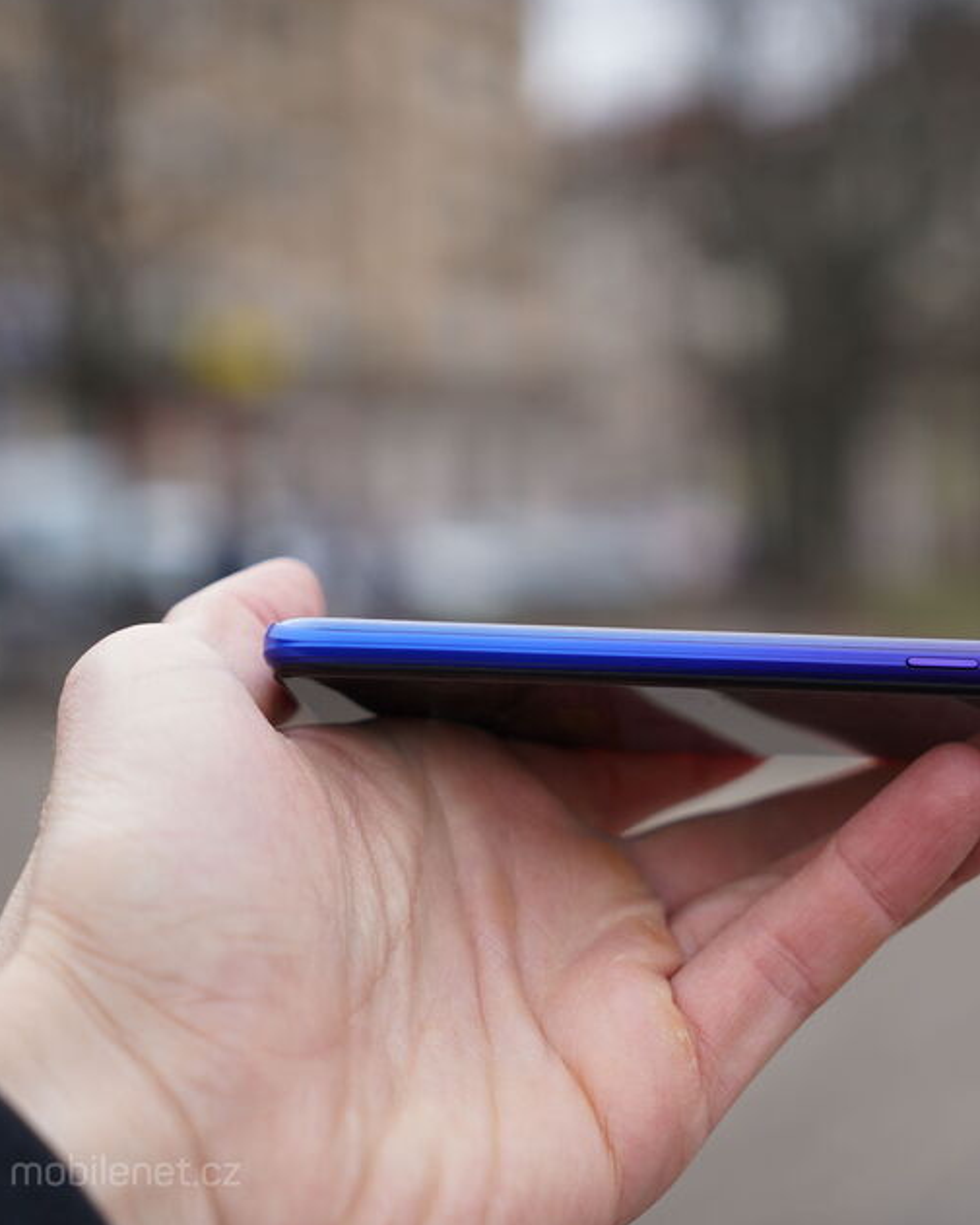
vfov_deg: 23.8
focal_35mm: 80
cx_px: 827
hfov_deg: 18.9
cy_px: 610
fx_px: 2900
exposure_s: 1/160
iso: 100
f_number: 4
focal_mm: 56
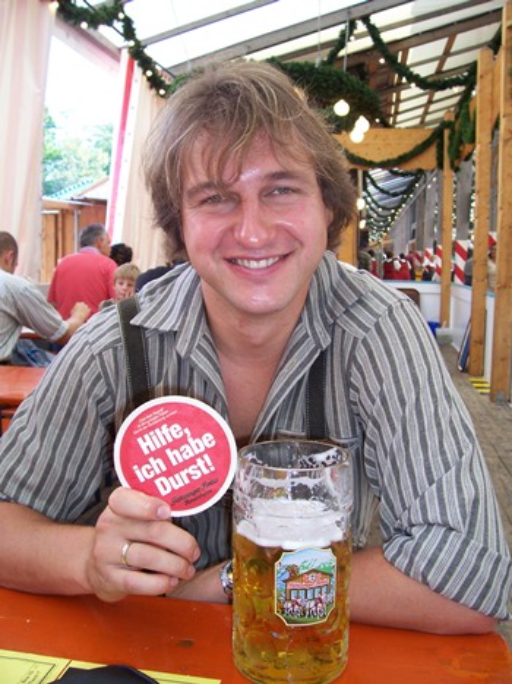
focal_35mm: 34
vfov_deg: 54.0
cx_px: 256
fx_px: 671
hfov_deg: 41.8
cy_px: 342
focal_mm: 5.6
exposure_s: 1/90
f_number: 2.7
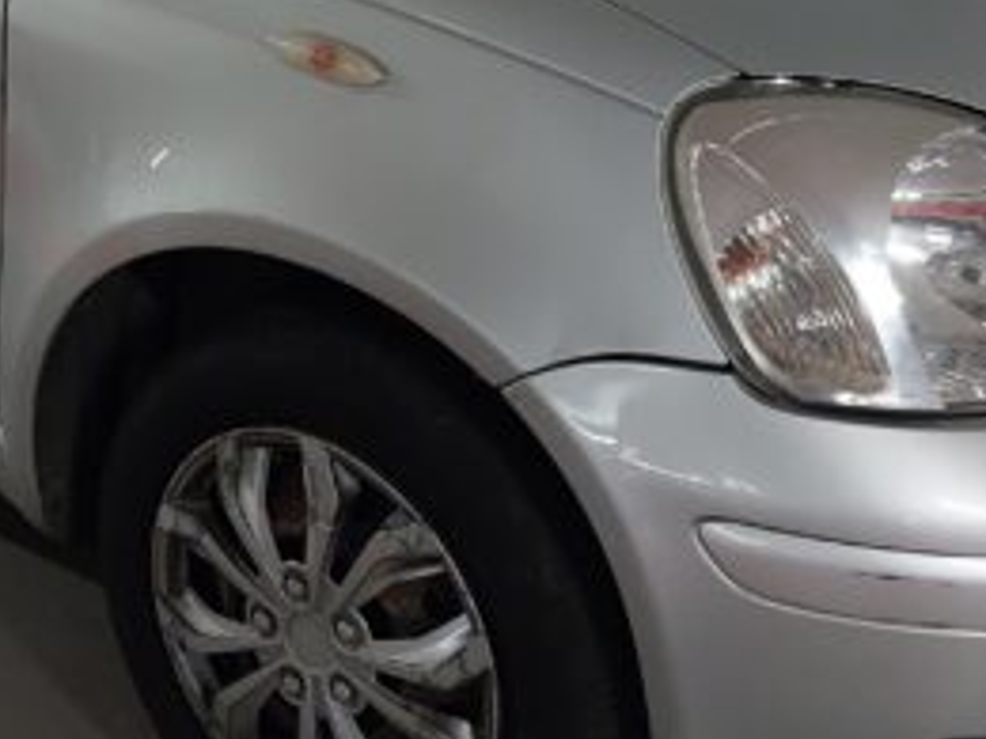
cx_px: 224
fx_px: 2193
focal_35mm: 77
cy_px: 87
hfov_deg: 25.0
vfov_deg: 18.8
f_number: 1.8
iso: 400
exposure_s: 1/40
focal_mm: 5.23
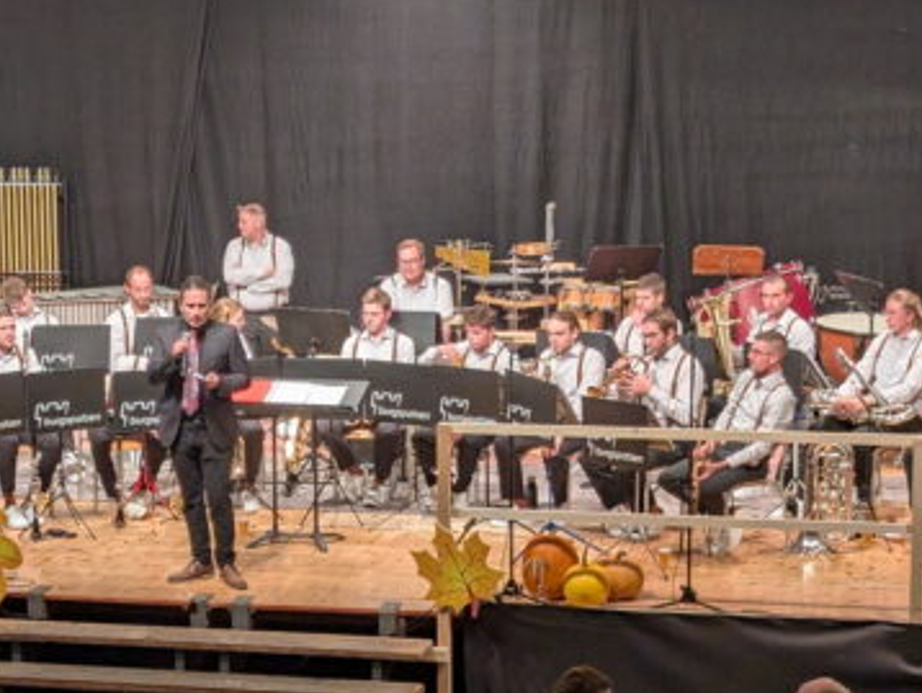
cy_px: 452
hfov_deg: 21.9
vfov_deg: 16.6
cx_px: 301
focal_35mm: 89
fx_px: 2372
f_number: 1.68
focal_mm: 6.9
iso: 73
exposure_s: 1/33.3
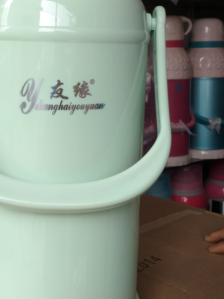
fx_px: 475
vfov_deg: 34.8
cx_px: 60
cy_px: 120
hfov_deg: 26.3
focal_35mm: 55
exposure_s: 1/166
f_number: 2.2
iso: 100
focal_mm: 4.73
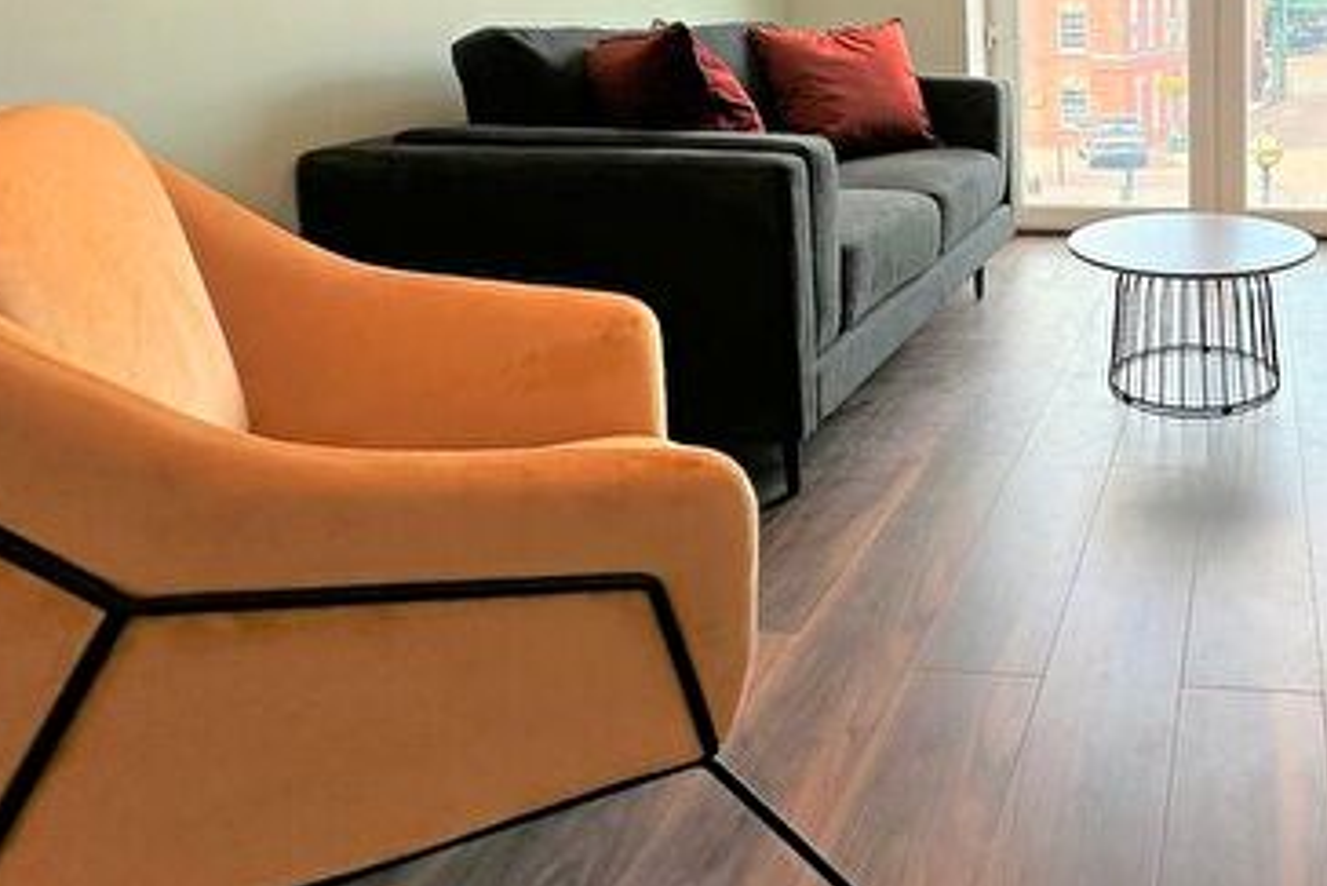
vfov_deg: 42.8
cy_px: 100
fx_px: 1032
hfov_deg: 57.5
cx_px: 1159
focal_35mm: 28
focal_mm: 2.22
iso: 40
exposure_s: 1/176
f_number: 2.2
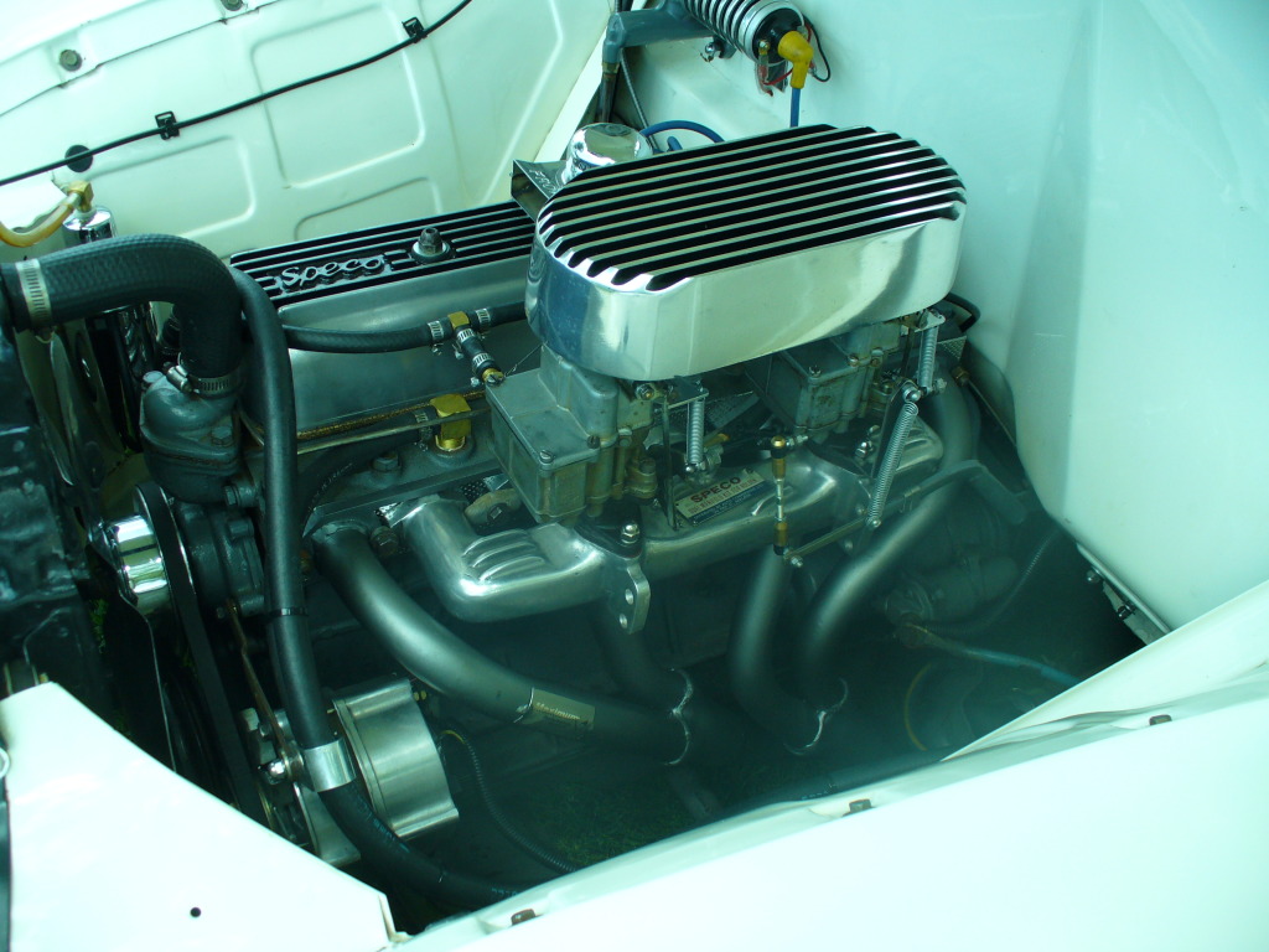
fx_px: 1356
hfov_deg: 50.1
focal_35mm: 37
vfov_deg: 38.7
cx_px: 634
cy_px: 476
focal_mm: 6.1
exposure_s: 1/250
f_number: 2.8
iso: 80
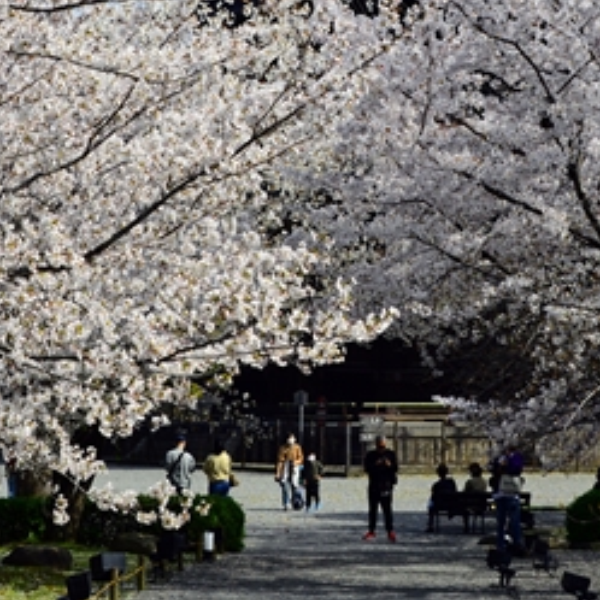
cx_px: 386
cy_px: -29
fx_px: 2353
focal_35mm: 120
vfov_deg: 14.3
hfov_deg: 14.5
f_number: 11
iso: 400
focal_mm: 44
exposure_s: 1/500
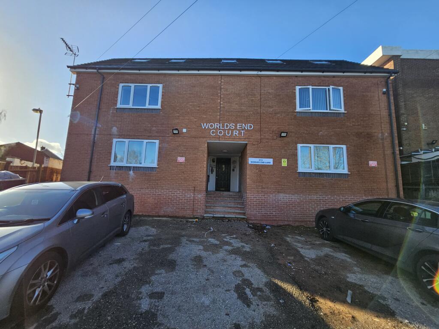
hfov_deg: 106.2
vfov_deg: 89.9
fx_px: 165
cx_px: 220
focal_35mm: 13
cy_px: 164
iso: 50
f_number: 2.2
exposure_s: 1/748
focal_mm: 2.2
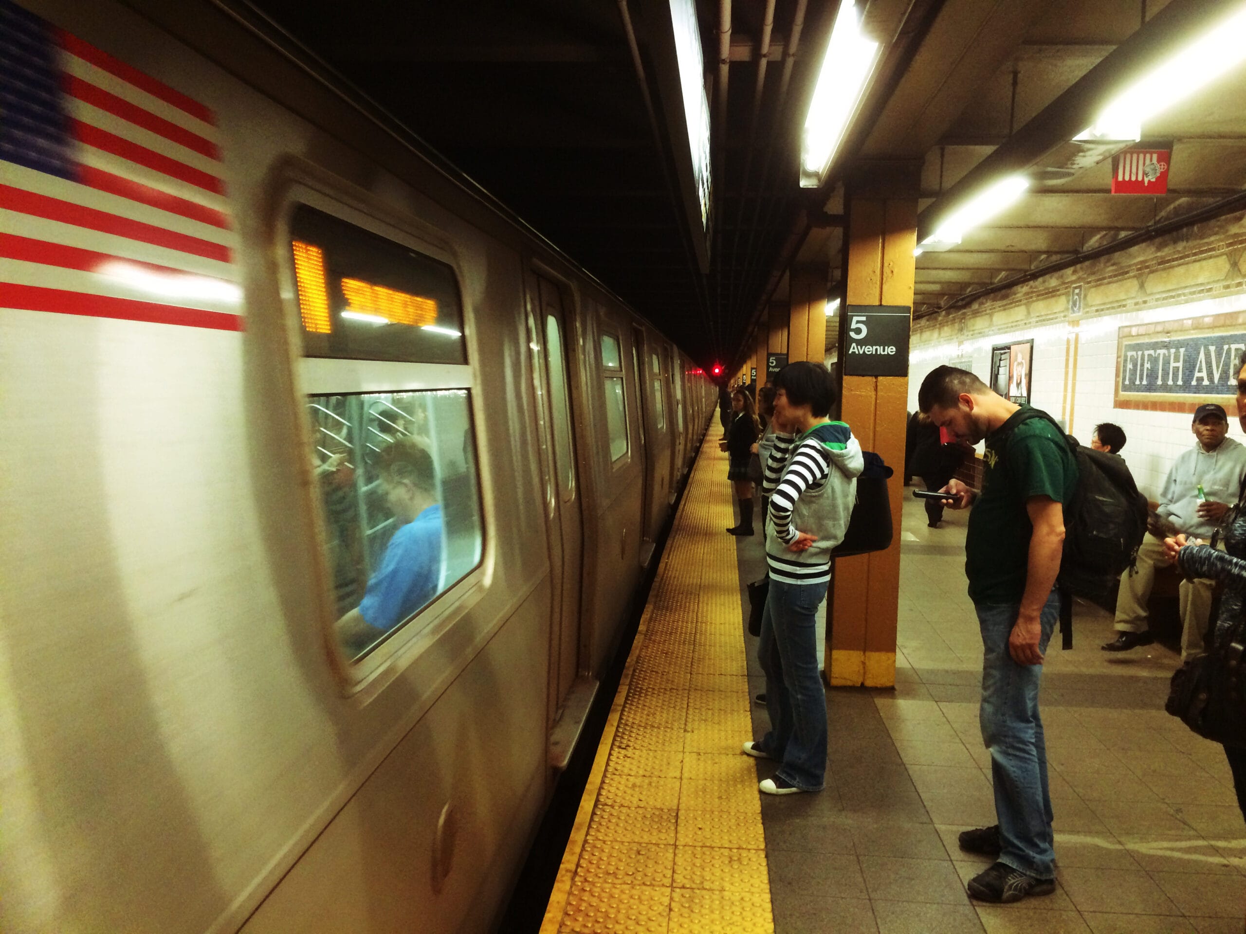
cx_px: 623
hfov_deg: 61.7
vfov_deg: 48.2
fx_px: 1044
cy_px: 467
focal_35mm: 29
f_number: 2.2
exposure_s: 1/30
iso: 200
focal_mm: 4.15
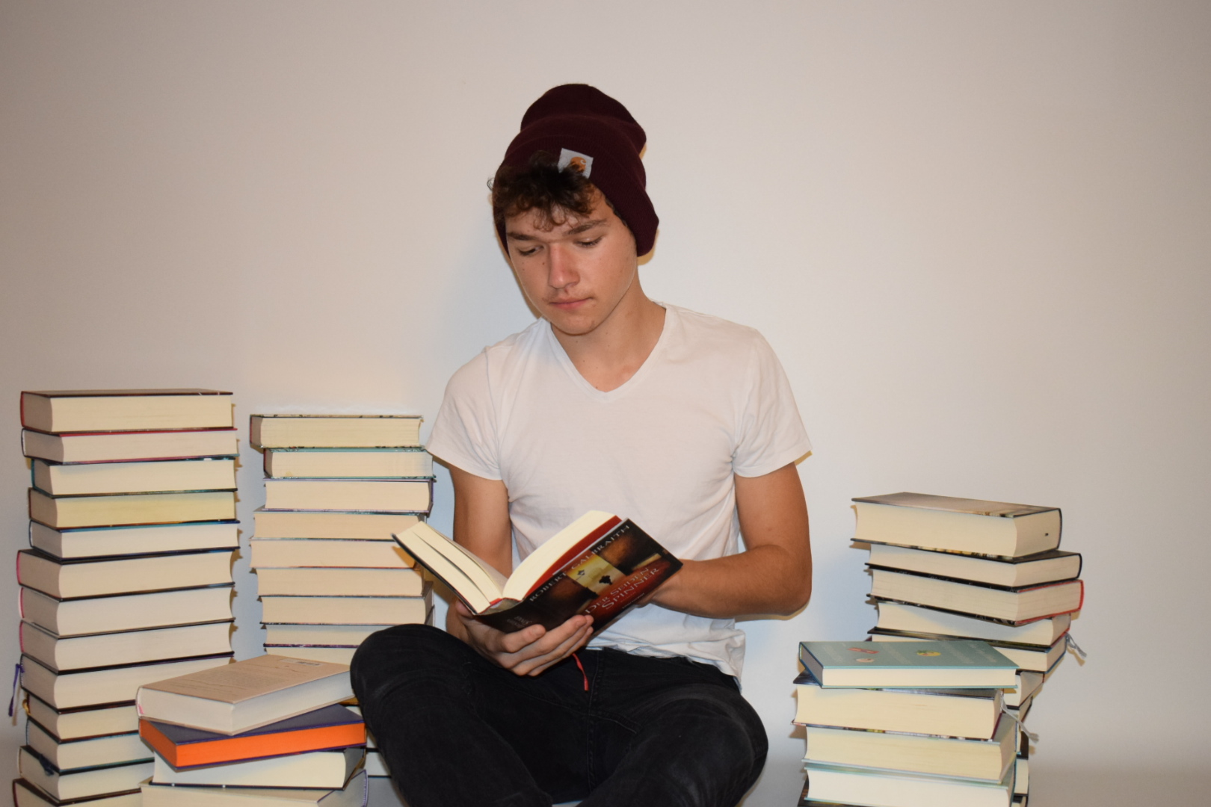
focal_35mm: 48
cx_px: 606
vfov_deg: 28.1
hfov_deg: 41.1
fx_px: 1615
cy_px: 404
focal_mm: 32
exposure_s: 1/60
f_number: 4.5
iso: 2200
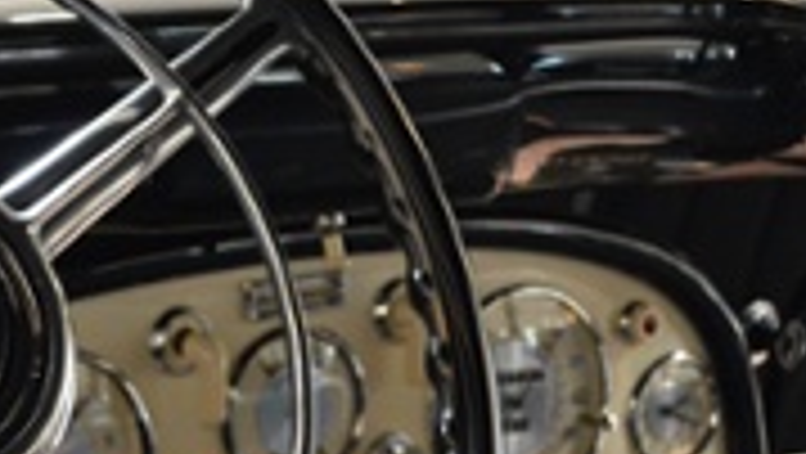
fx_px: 2930
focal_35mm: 137
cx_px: 162
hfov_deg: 15.6
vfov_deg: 8.8
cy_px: 418
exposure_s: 1/50
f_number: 5
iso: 3200
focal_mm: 34
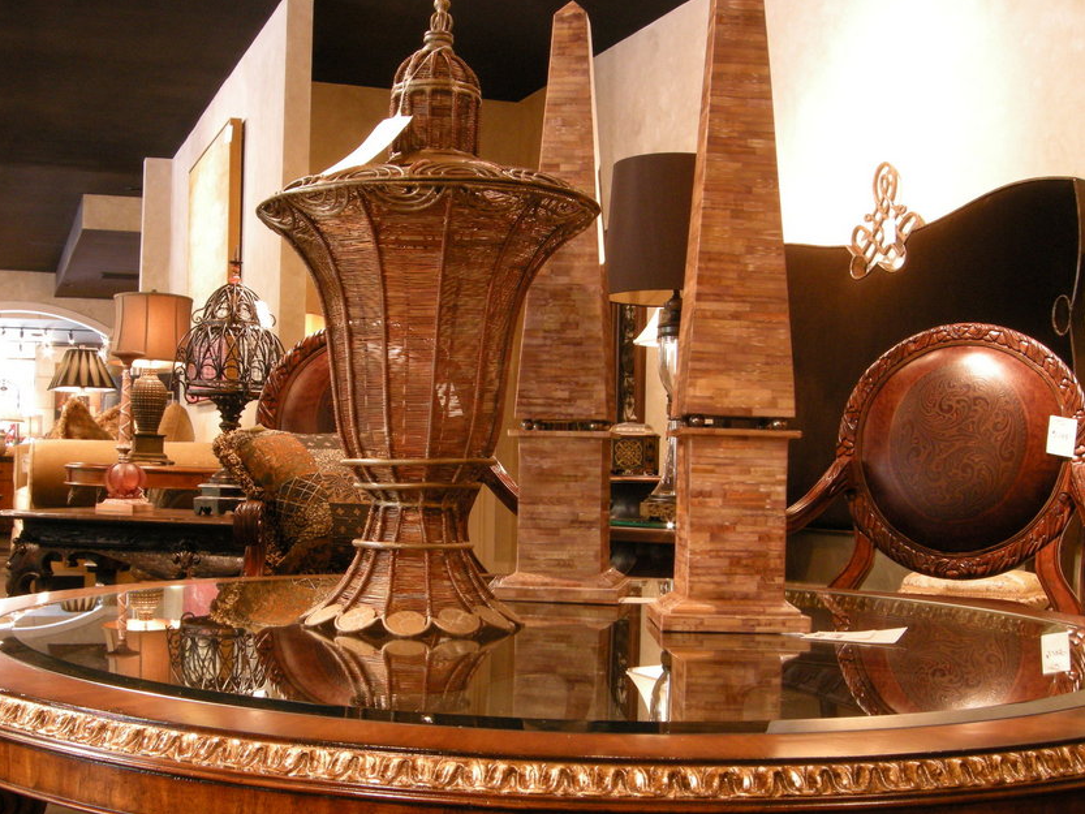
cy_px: 473
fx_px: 1317
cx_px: 436
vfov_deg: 34.3
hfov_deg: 44.6
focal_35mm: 42
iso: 200
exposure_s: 1/2
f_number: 6.1
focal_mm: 7.5
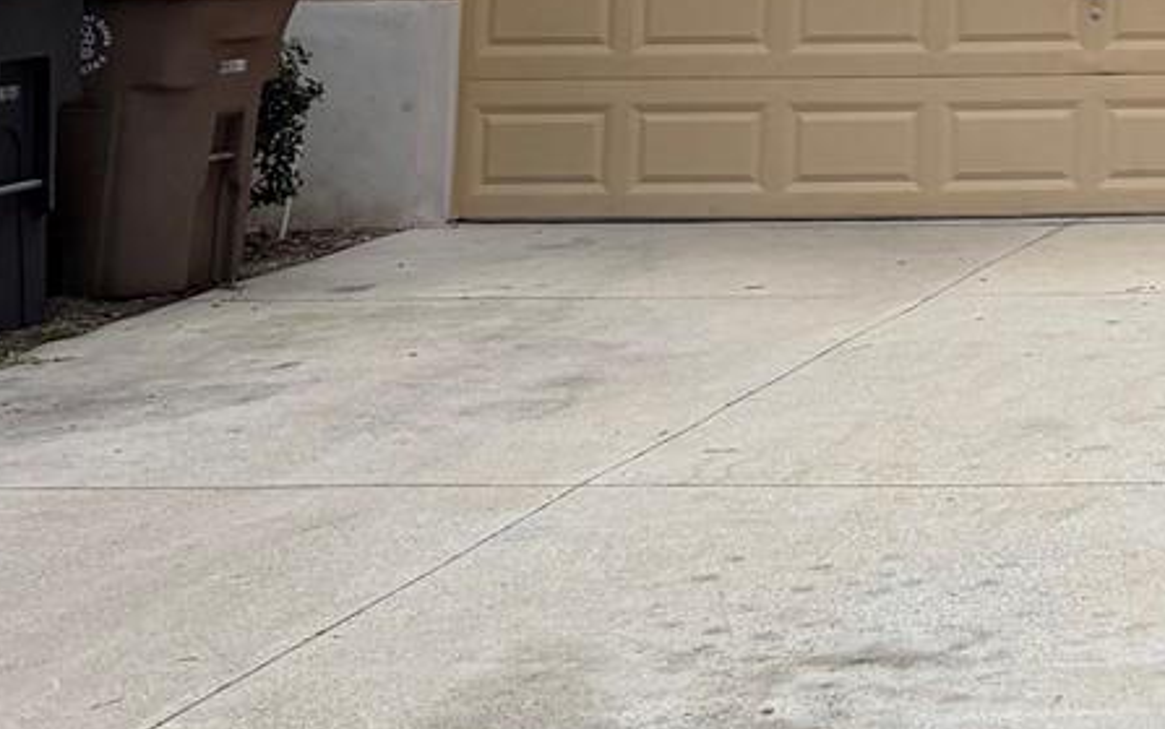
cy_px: -346
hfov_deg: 18.6
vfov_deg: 13.6
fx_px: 2891
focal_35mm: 91
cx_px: 2002
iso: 100
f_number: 1.78
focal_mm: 6.76
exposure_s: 1/3584
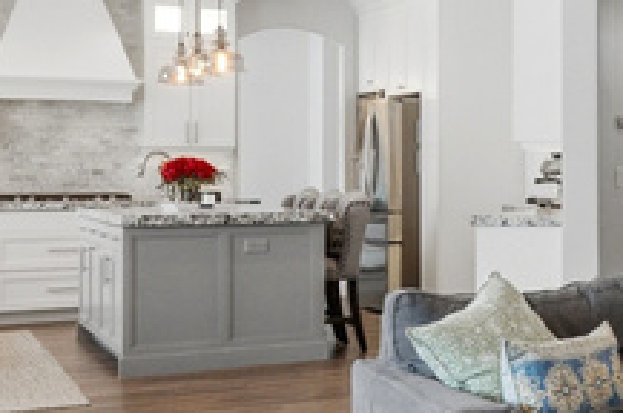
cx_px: 933
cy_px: 176
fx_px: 1227
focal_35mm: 71
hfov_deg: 23.1
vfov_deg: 19.1
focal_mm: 15
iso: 1600
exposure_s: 1/1000
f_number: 6.3
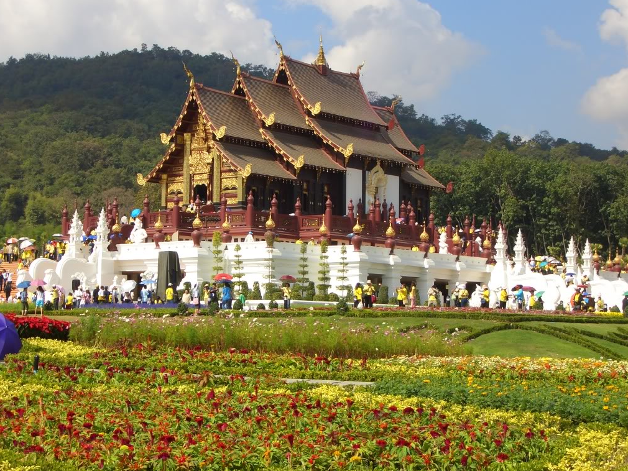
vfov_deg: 19.6
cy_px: 234
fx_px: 1361
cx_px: 312
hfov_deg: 26.0
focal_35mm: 75
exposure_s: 1/250
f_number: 6.2
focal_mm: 12.2
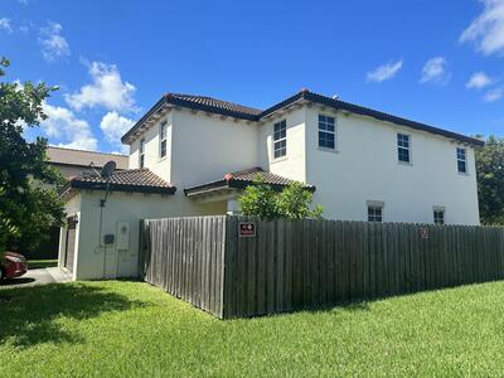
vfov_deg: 56.8
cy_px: 189
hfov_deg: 71.6
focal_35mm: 24
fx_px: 349
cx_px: 252
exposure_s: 1/3717
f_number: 1.78
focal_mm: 6.86
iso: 80
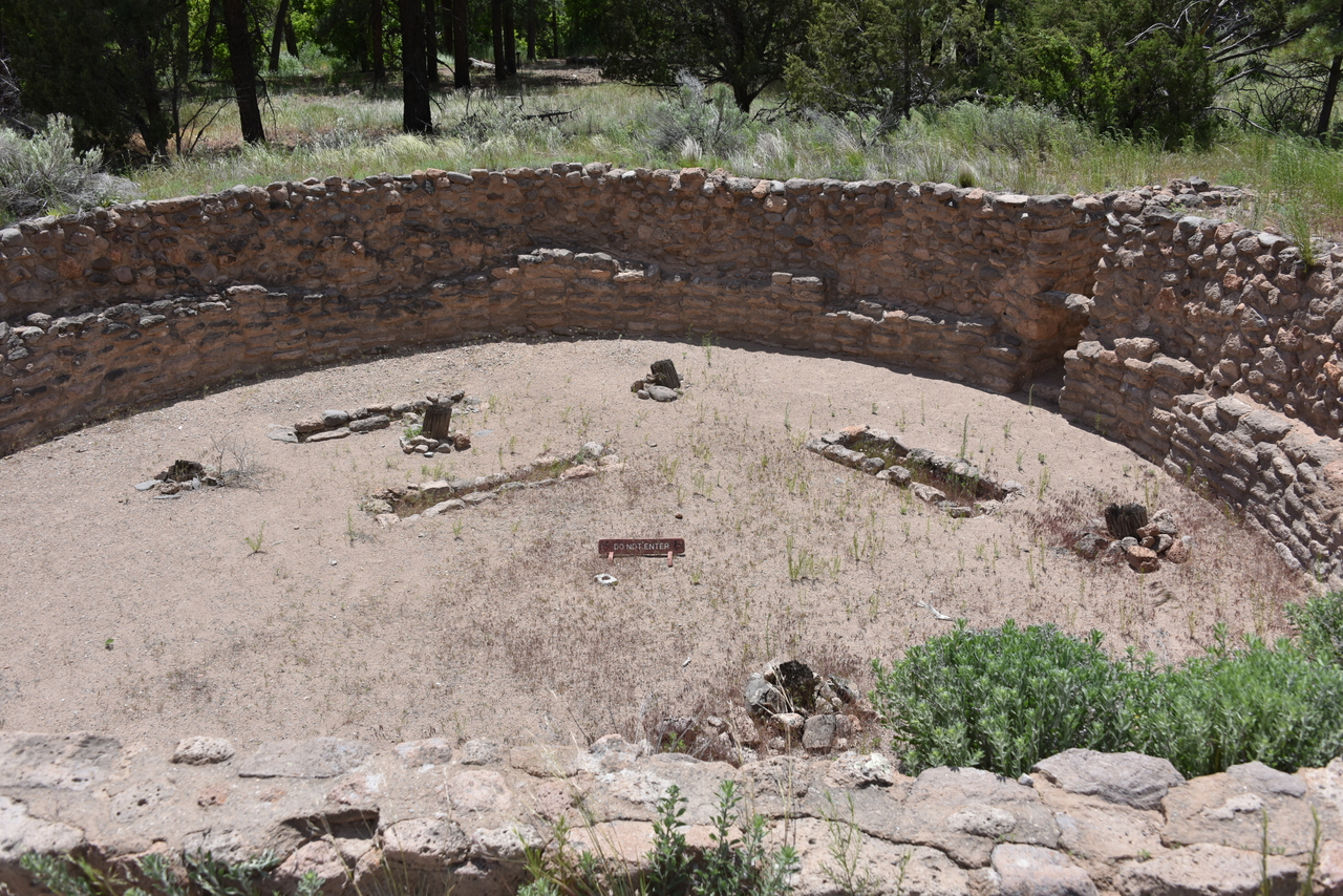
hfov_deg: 65.5
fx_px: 1045
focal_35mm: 28
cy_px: 448
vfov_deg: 46.4
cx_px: 672
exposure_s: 1/320
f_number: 9
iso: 100
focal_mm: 28
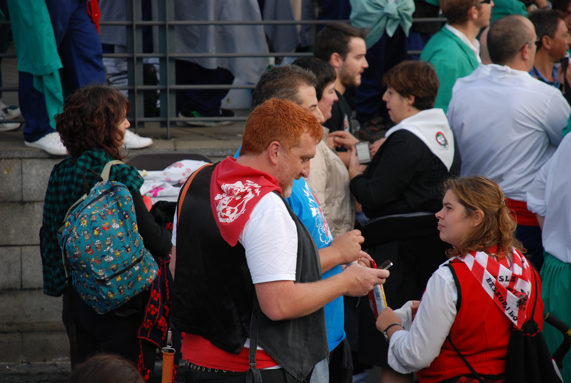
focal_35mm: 202
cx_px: 286
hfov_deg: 10.1
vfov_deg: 6.8
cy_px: 192
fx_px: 3218
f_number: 5.6
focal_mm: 135
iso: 250
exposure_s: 1/125
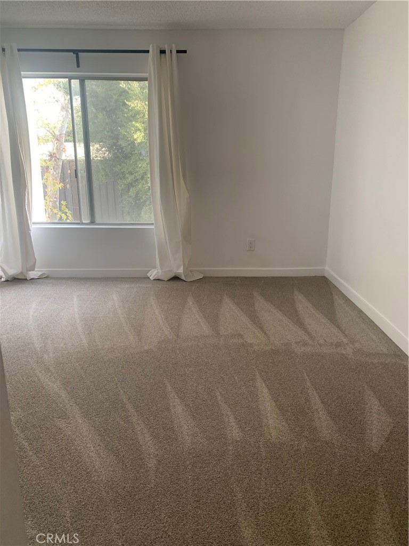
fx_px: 410
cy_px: 273
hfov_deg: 53.1
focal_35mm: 26
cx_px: 204
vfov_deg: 67.3
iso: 160
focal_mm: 4.25
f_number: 1.8
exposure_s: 1/60
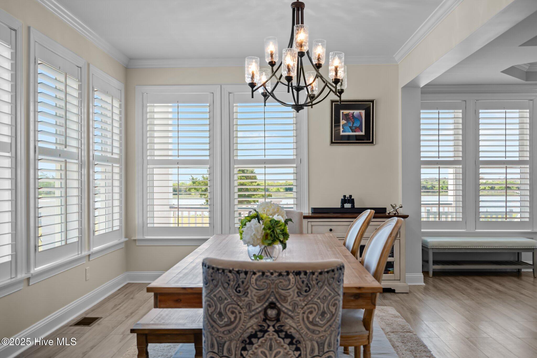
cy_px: 179
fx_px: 477
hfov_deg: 58.7
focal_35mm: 32
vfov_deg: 41.1
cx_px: 268
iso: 400
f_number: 4
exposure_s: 1/80
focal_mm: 32
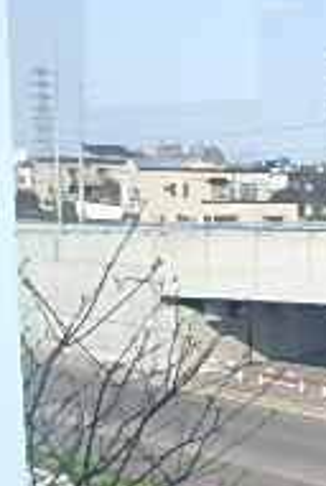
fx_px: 988
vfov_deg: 27.6
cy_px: 303
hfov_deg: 15.4
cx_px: 629
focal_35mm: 73
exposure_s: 1/640
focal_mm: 3.7
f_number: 3.5
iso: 125
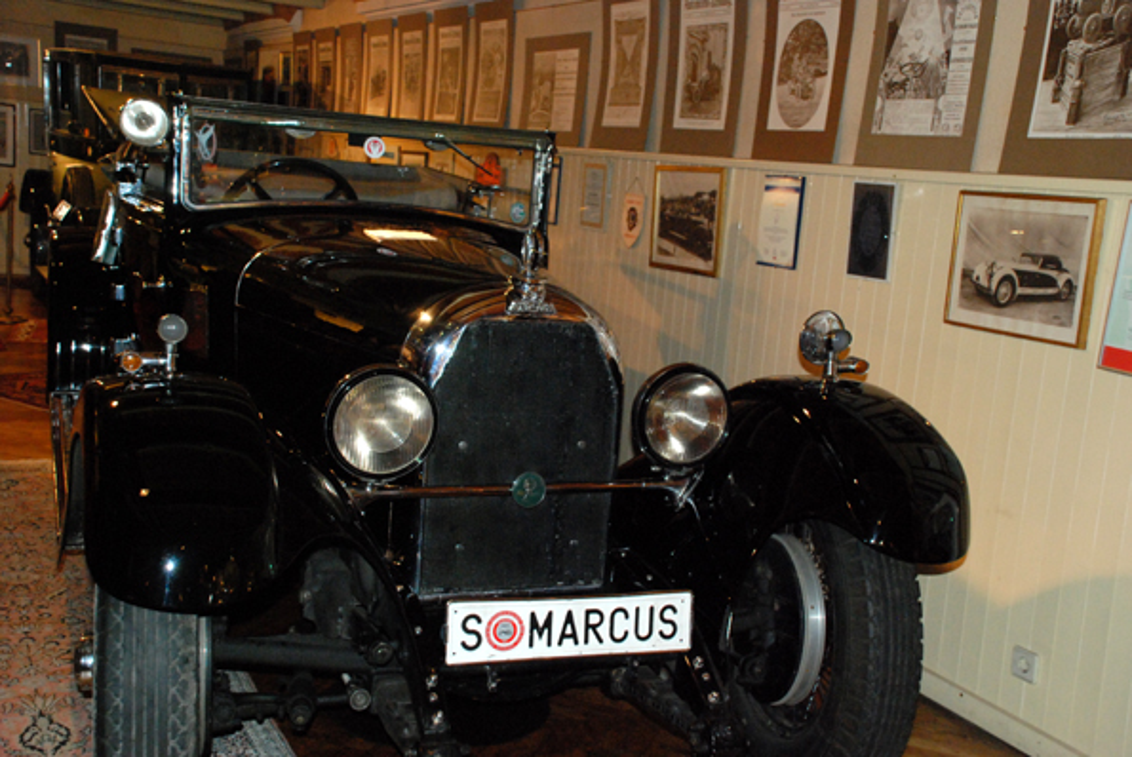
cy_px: 378
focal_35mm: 42
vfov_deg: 32.0
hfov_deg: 46.4
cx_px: 566
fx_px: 1322
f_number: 5
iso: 1600
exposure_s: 1/60
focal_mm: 28
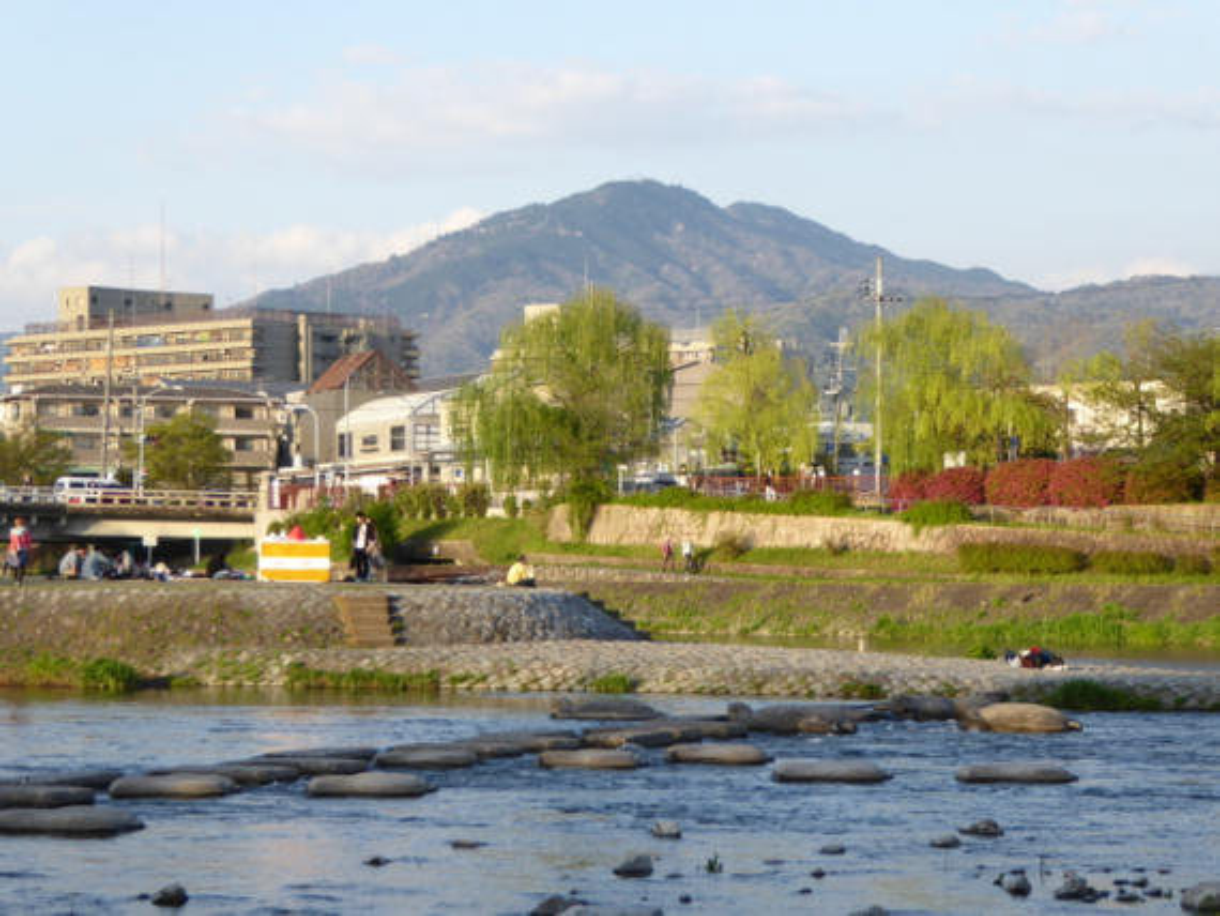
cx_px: 610
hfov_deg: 20.0
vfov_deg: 15.1
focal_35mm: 98
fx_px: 3455
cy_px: 458
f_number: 4.9
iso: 80
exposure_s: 1/125
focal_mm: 16.1
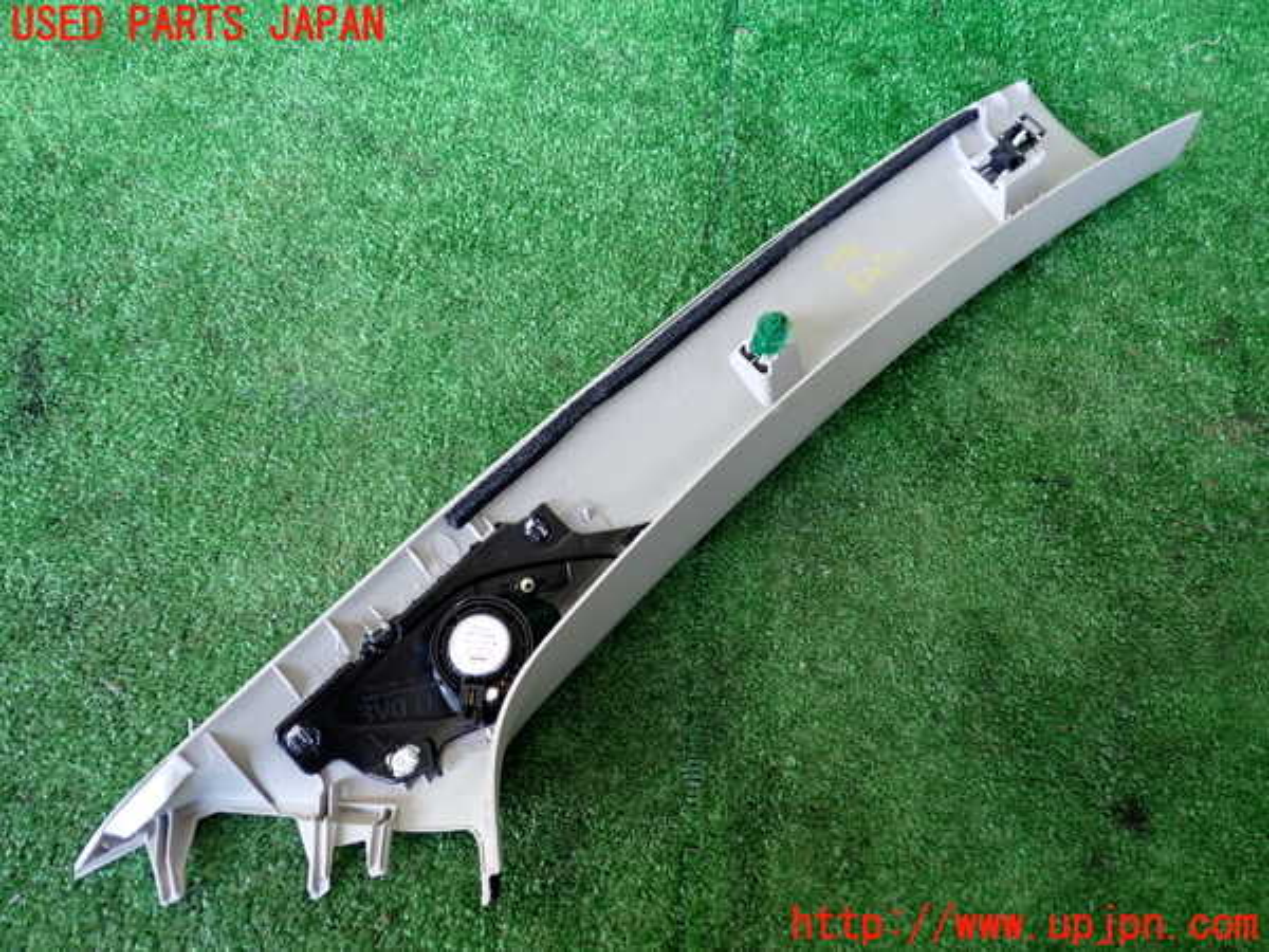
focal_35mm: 30
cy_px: 476
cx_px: 634
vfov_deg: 46.8
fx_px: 1100
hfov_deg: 60.0
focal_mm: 5.4
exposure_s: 1/30
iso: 200
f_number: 2.3
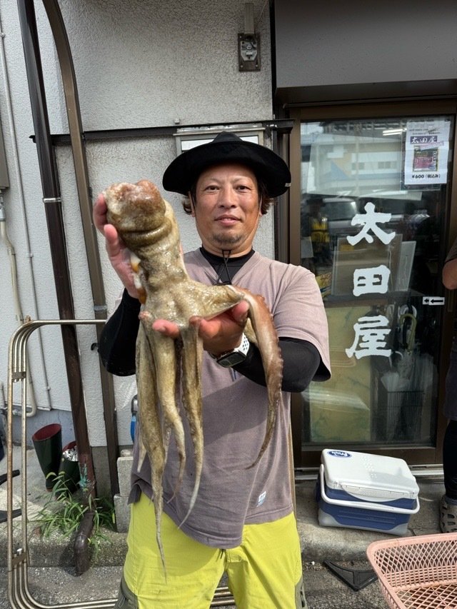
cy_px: 304
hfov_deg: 56.8
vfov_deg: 71.6
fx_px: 422
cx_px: 228
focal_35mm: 24
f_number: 1.78
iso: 80
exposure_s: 1/1727
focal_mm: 6.76
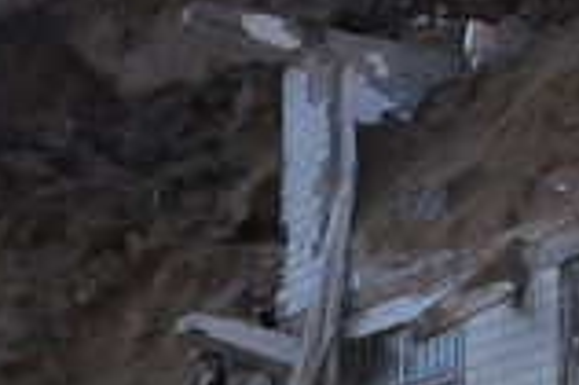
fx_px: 1510
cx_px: -99
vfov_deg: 13.7
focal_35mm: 94
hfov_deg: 20.4
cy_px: 566
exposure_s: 1/60
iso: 3200
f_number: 7.1
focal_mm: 18
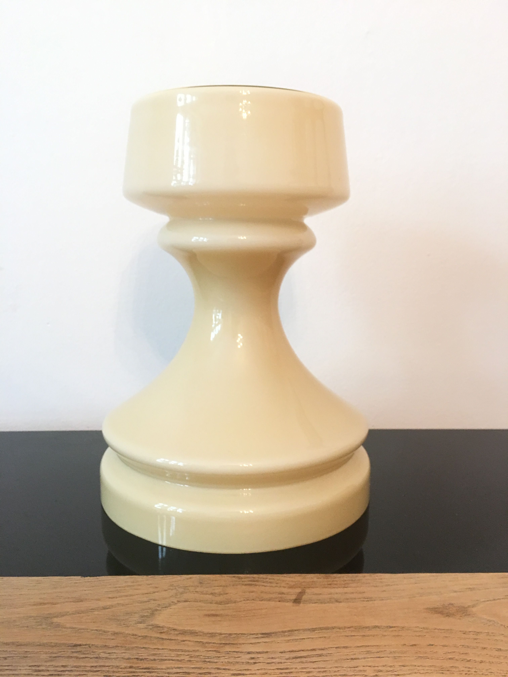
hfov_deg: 48.2
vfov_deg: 61.7
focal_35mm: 29
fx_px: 567
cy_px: 338
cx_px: 254
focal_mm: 4.15
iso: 64
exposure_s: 1/17
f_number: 2.2
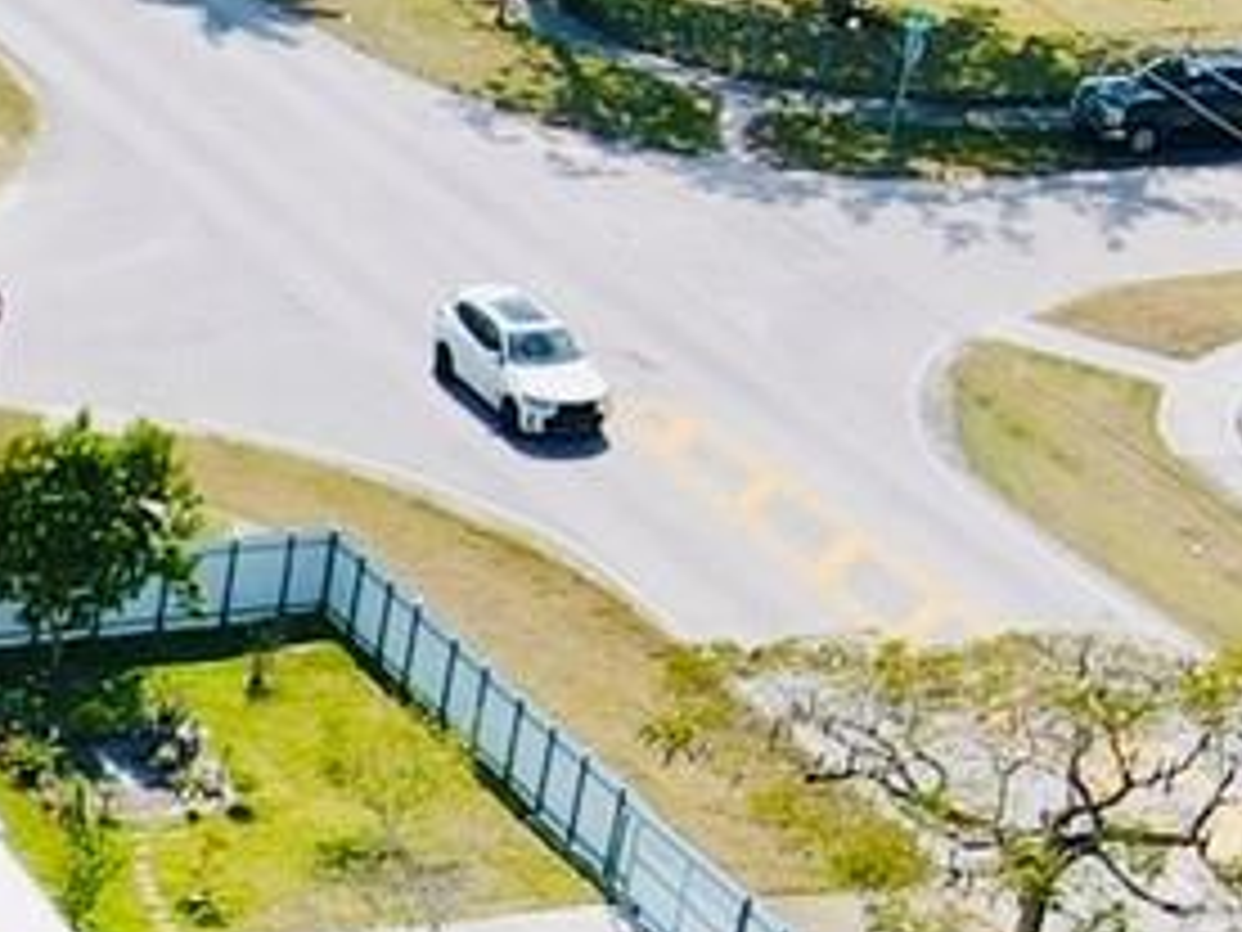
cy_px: 1319
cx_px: -1197
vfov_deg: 10.4
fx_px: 4987
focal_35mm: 139
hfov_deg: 12.6
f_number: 2.8
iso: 100
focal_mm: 4.5
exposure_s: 1/500
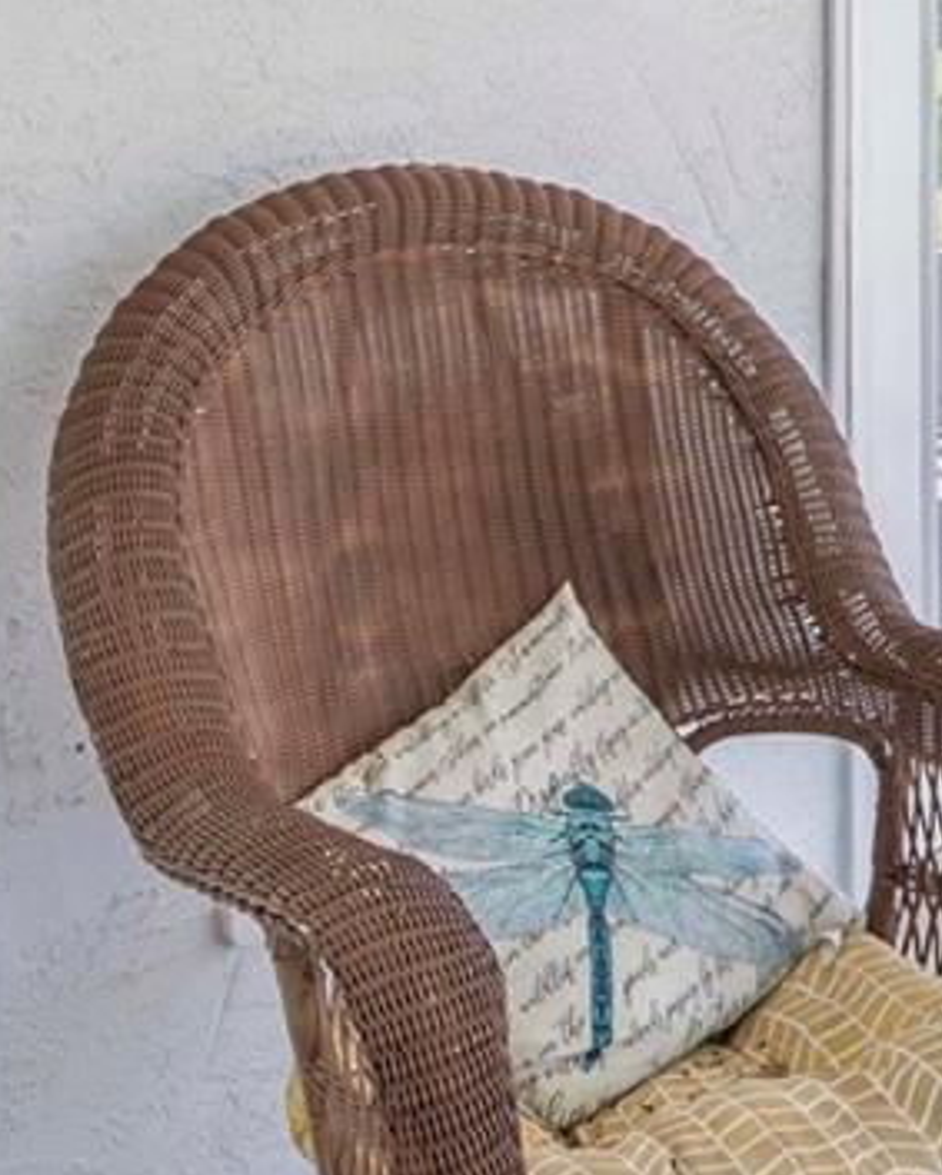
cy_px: -156
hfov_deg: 21.4
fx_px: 2367
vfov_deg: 25.6
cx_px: 1022
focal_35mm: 68
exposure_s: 1/13
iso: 100
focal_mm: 16
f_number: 4
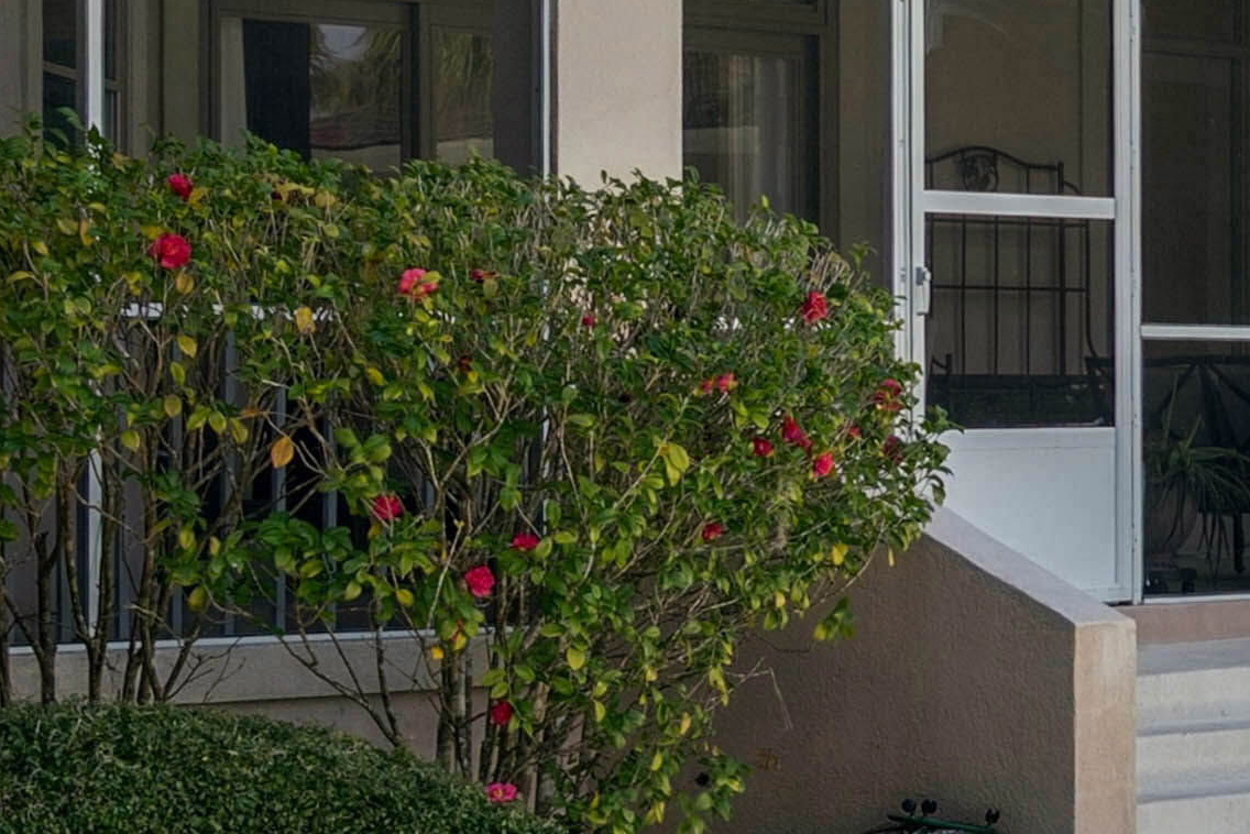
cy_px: 319
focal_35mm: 119
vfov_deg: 11.5
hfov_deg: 16.1
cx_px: 1724
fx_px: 4133
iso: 250
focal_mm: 17
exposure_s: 1/200
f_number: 8
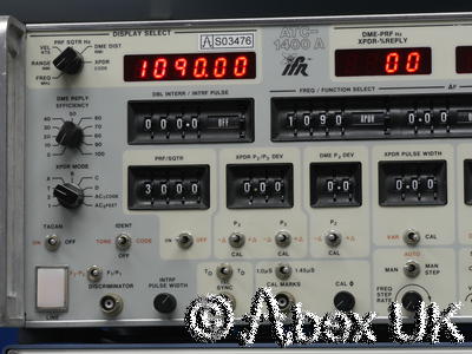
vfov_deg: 10.7
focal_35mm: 138
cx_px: 236
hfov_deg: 14.3
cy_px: 177
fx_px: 1882
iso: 400
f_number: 11
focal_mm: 69
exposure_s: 1/10
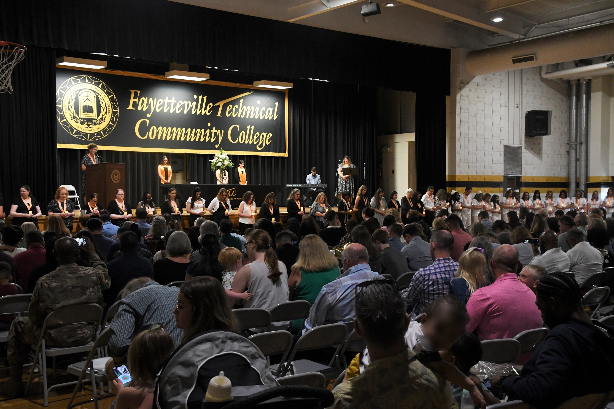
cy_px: 204
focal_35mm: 42
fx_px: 716
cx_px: 307
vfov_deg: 31.9
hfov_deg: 46.4
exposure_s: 1/30
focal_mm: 28
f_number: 6.3
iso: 2000
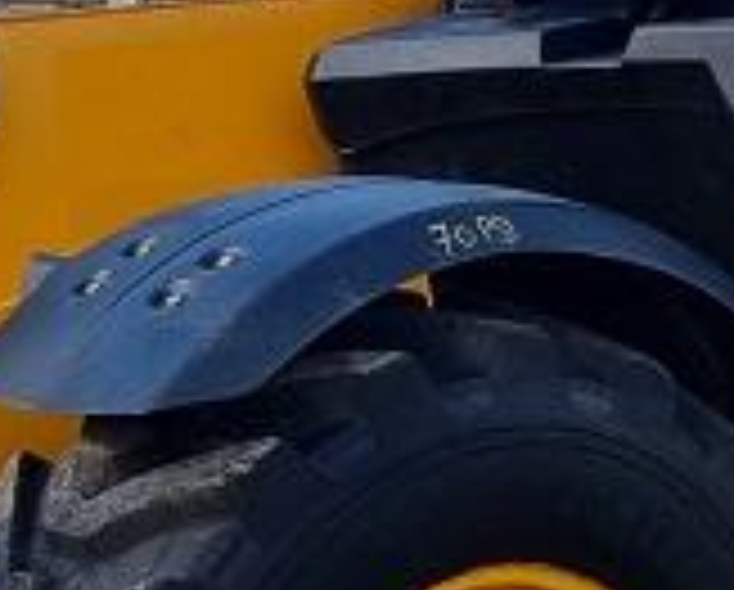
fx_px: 3199
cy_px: 270
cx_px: -207
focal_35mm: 147
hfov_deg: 12.7
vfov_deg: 10.5
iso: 50
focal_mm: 6.7
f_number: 1.8
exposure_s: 1/558
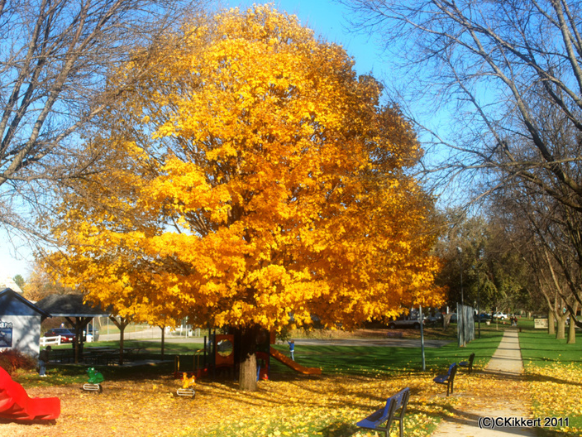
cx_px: 255
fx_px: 799
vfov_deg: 30.5
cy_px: 221
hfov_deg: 39.9
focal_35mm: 48
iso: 100
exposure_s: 1/200
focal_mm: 29
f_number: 7.1
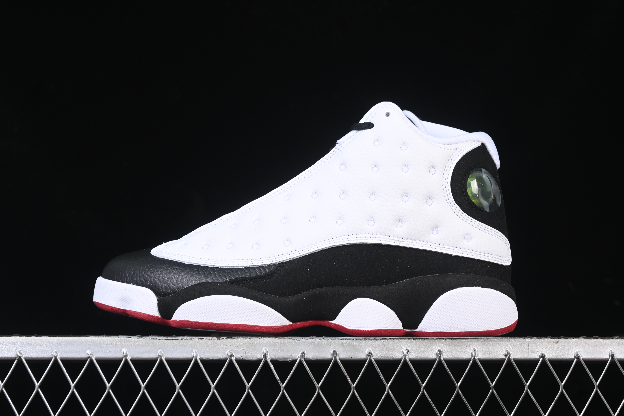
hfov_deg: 27.0
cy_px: 208
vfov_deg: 18.2
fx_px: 1300
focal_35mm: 75
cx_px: 312
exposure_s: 1/80
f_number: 7.1
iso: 160
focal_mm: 50
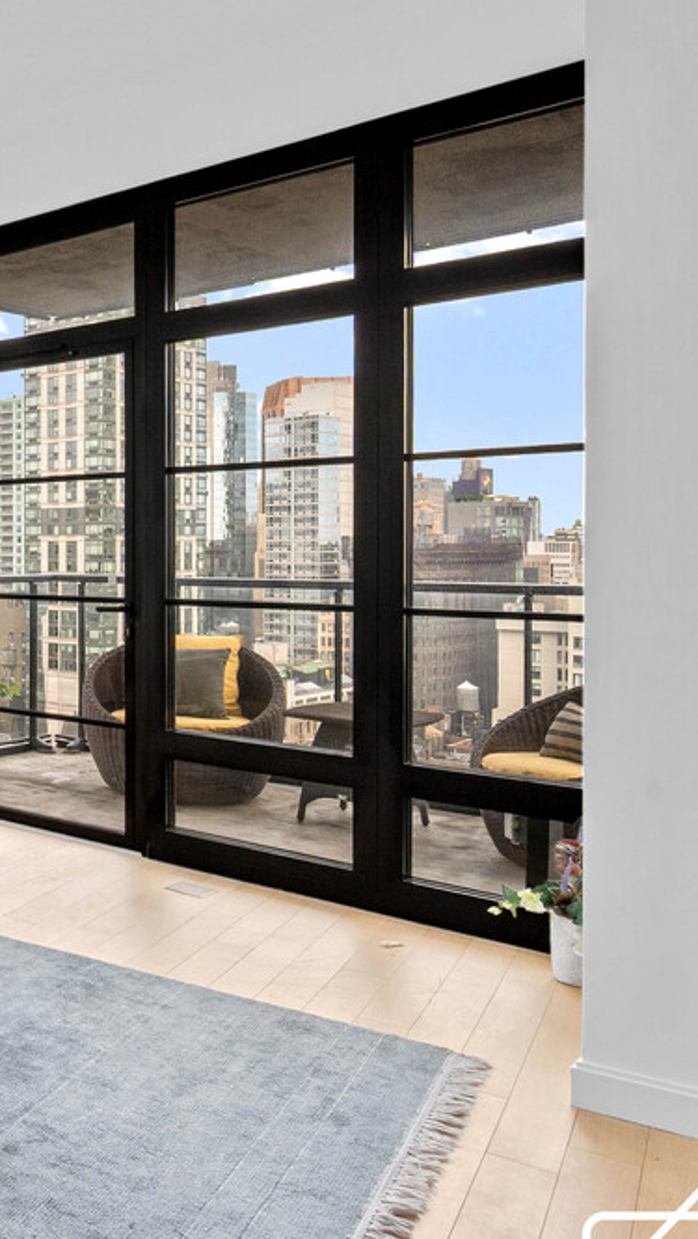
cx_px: -248
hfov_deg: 28.2
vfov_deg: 59.3
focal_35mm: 33
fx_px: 1085
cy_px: 545
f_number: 11
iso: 250
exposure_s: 1/5
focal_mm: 14
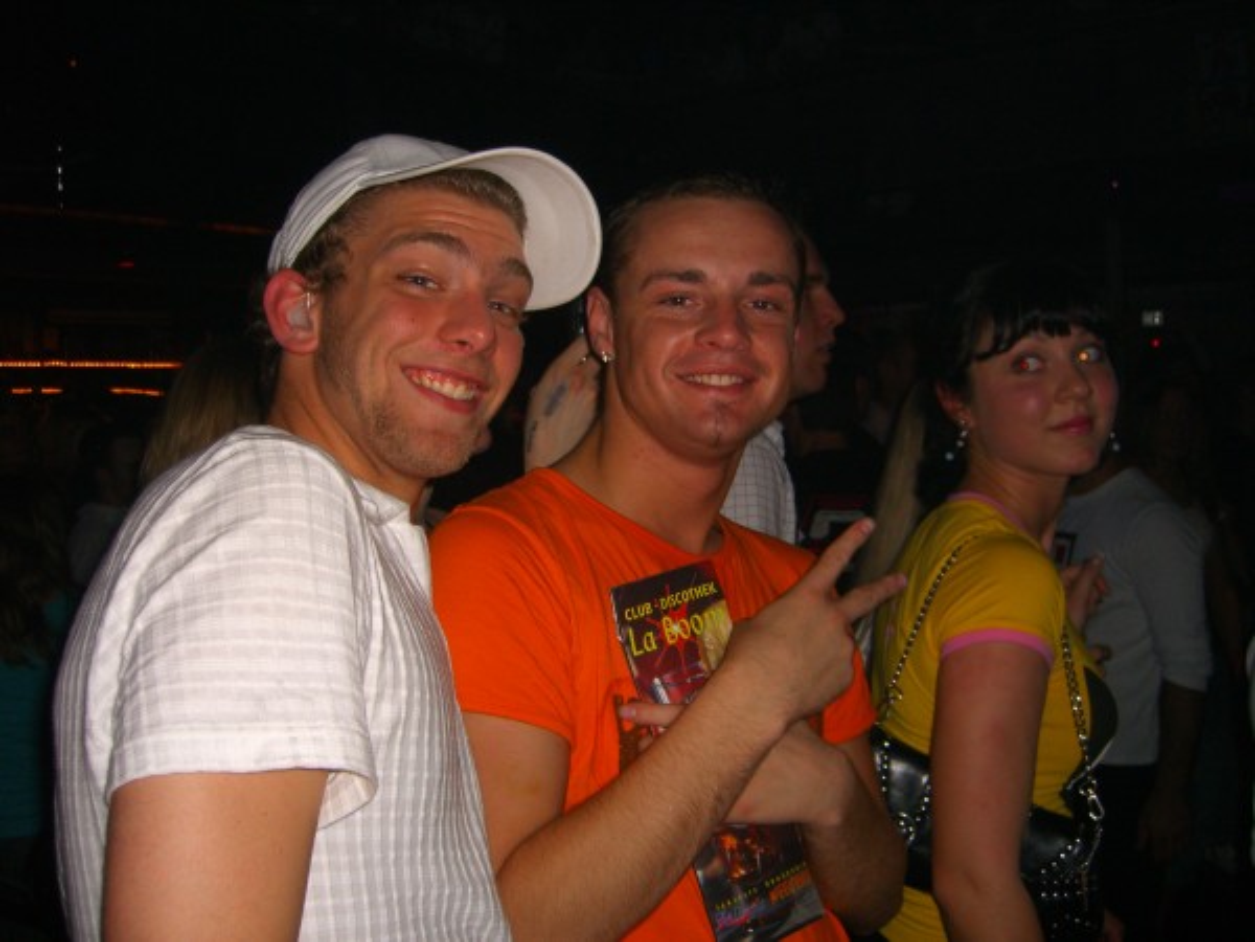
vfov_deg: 37.7
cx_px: 628
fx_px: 1378
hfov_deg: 49.0
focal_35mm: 38
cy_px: 471
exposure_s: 1/60
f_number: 2.8
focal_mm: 7.9
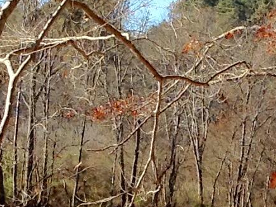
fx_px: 1561
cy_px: 248
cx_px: 330
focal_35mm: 196
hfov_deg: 10.0
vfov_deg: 7.5
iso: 25
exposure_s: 1/651
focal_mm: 3.3
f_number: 2.4
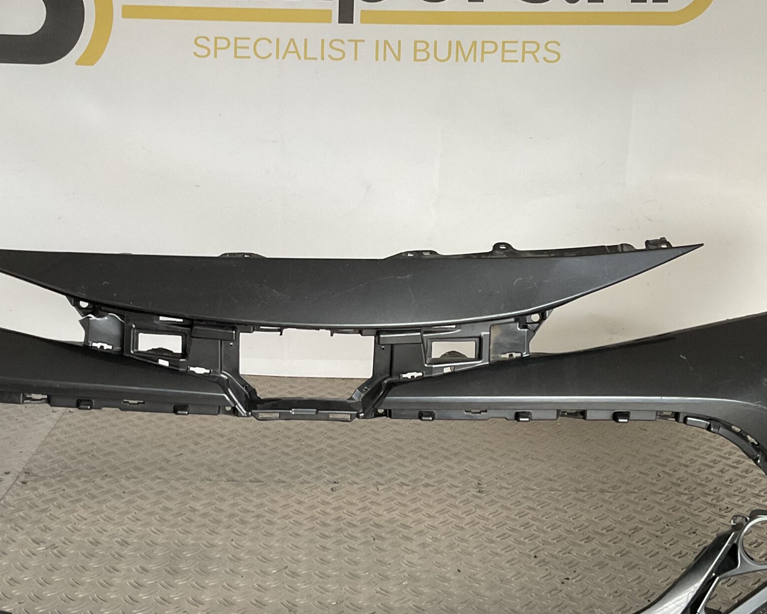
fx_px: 1067
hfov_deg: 39.4
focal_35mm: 47
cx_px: 316
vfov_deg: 32.1
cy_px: 297
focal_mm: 3
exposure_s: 1/50
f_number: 1.8
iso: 64
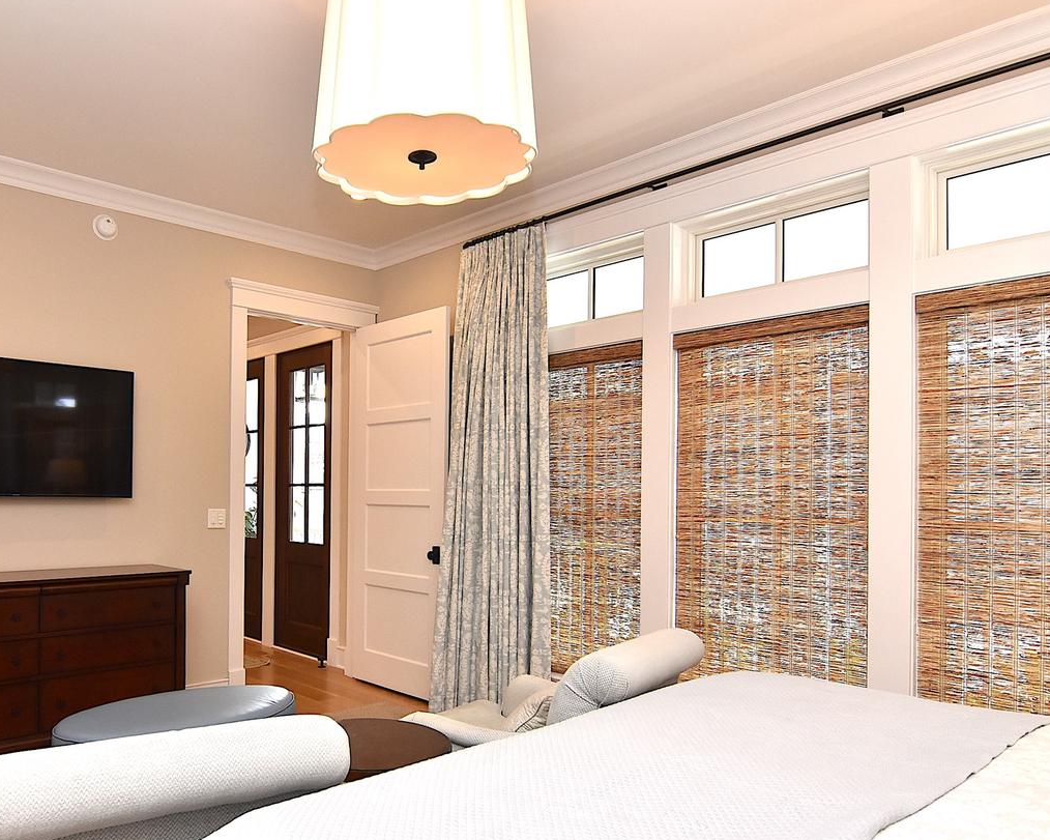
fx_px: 746
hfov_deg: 68.7
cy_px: 490
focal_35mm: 24
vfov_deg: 58.4
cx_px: 368
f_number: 7.1
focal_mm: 12
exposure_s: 1/60
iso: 800
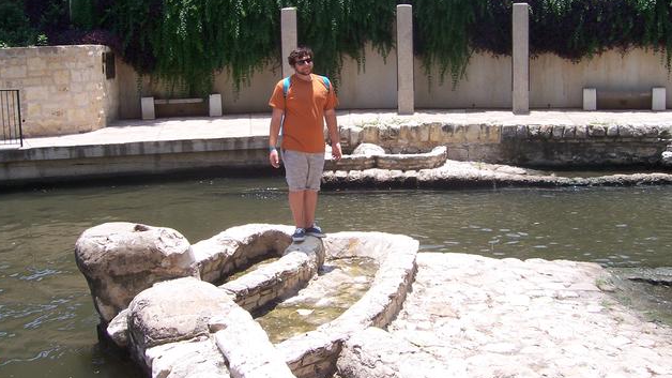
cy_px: 142
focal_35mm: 40
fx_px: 713
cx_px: 332
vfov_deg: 29.6
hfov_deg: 50.5
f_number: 4.8
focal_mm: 6
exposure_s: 1/250
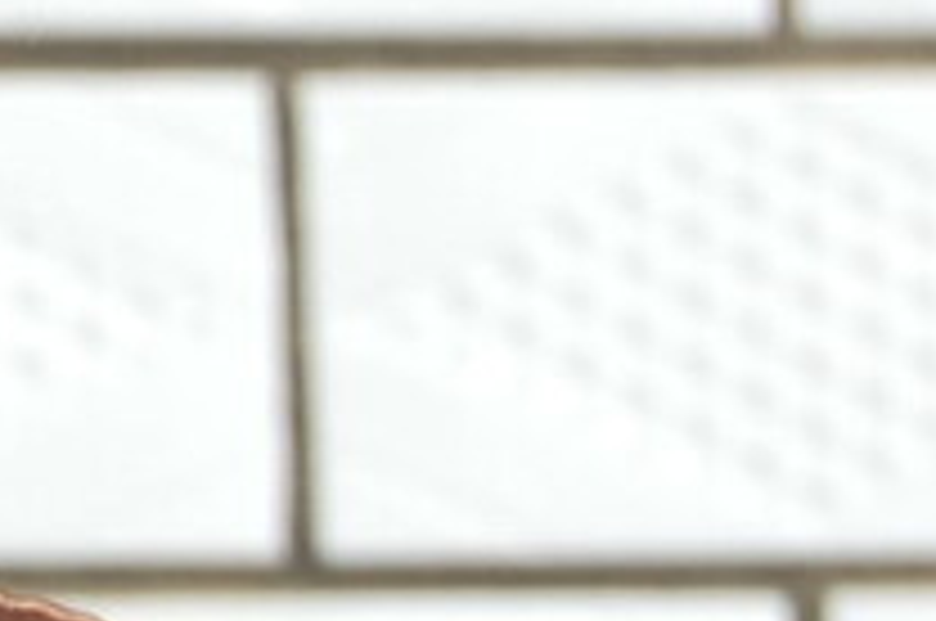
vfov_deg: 2.9
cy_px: -452
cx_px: -1030
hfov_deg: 4.3
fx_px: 12380
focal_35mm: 477
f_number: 9
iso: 200
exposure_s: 1/320
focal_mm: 55
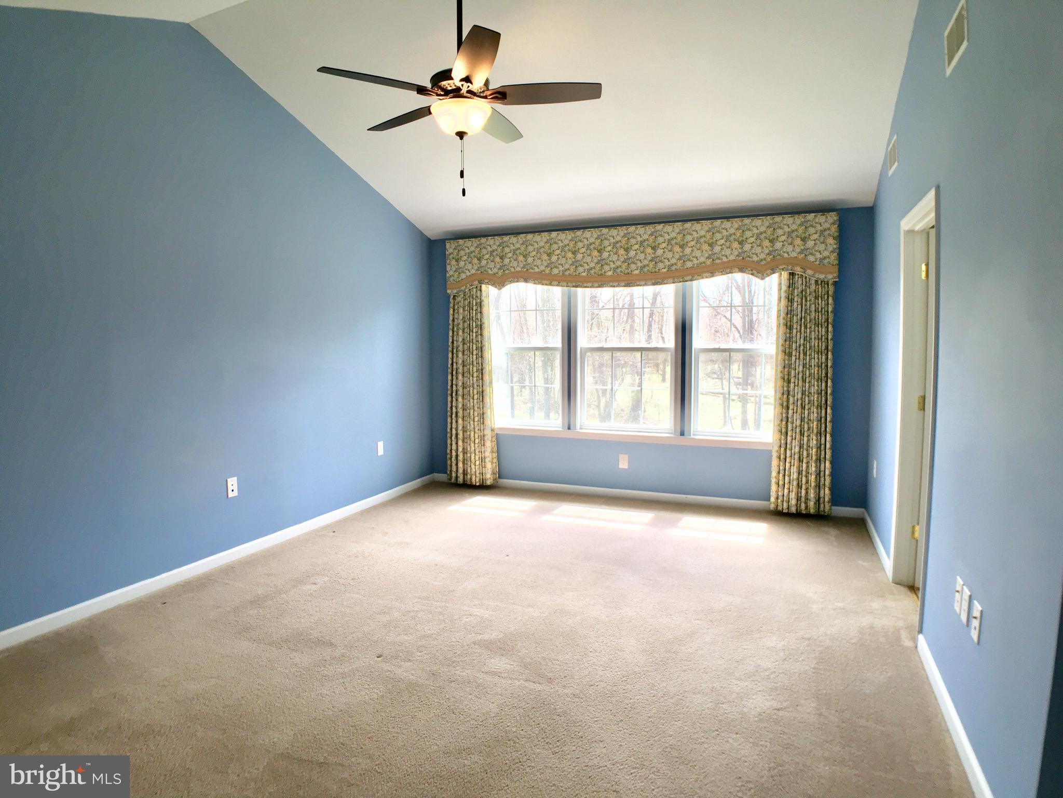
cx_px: 532
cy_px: 399
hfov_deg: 61.7
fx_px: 891
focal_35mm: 29
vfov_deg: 48.2
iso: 32
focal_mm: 4.15
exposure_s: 1/120
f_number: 2.2
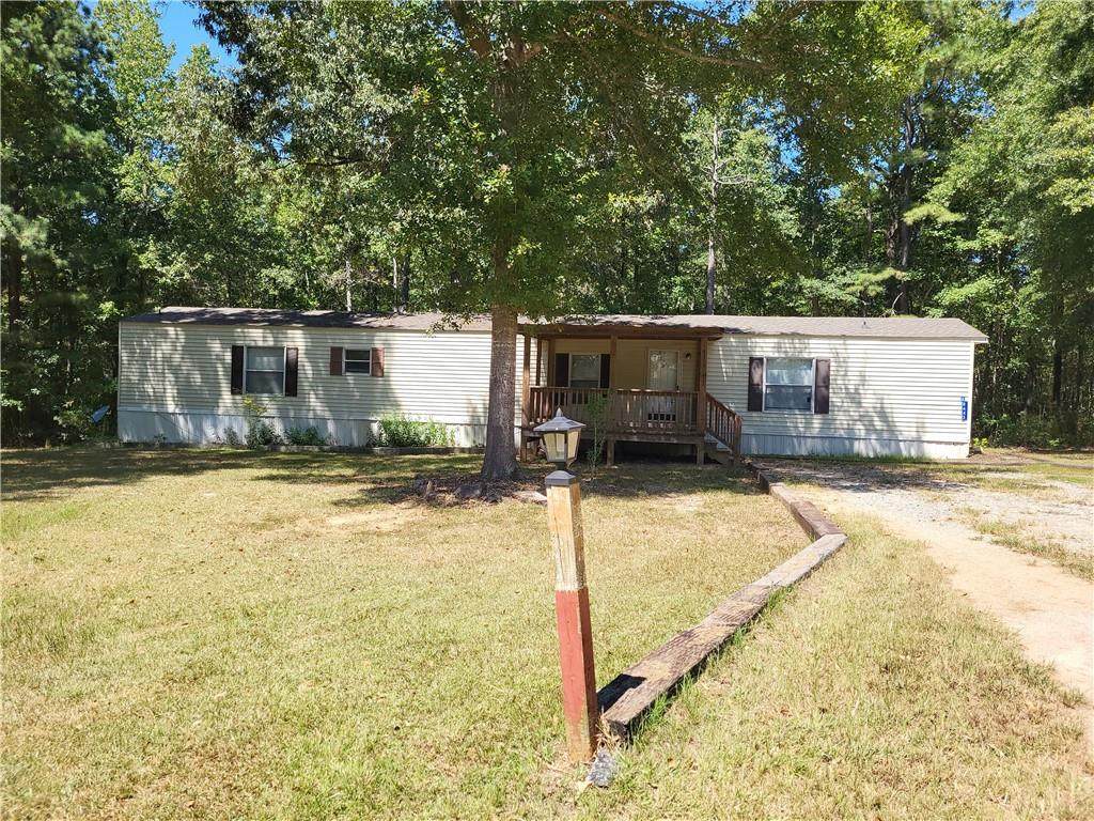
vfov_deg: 53.1
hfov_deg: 67.3
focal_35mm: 26
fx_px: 822
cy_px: 410
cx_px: 547
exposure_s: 1/1087
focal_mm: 5.4
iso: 40
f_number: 1.8
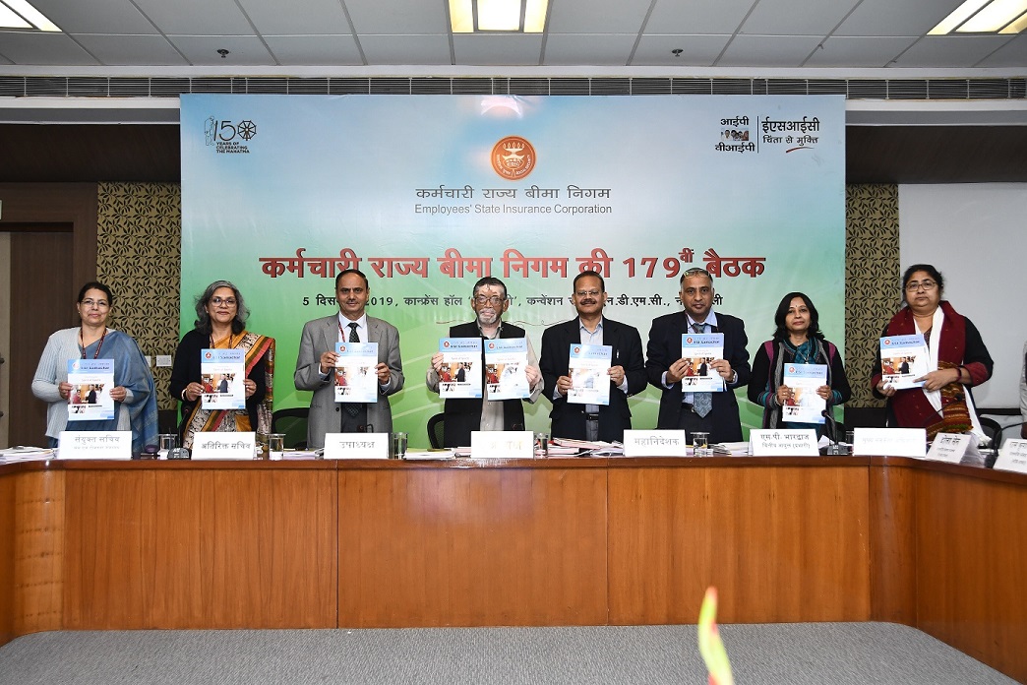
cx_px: 514
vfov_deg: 40.0
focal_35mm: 33
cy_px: 342
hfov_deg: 57.2
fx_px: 941
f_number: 4.5
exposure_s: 1/100
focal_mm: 22
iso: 1600
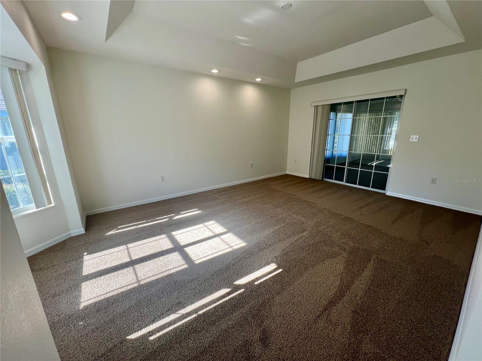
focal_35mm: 13
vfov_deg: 89.9
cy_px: 180
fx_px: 181
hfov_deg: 106.2
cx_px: 241
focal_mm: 1.57
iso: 50
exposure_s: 1/120
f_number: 1.8
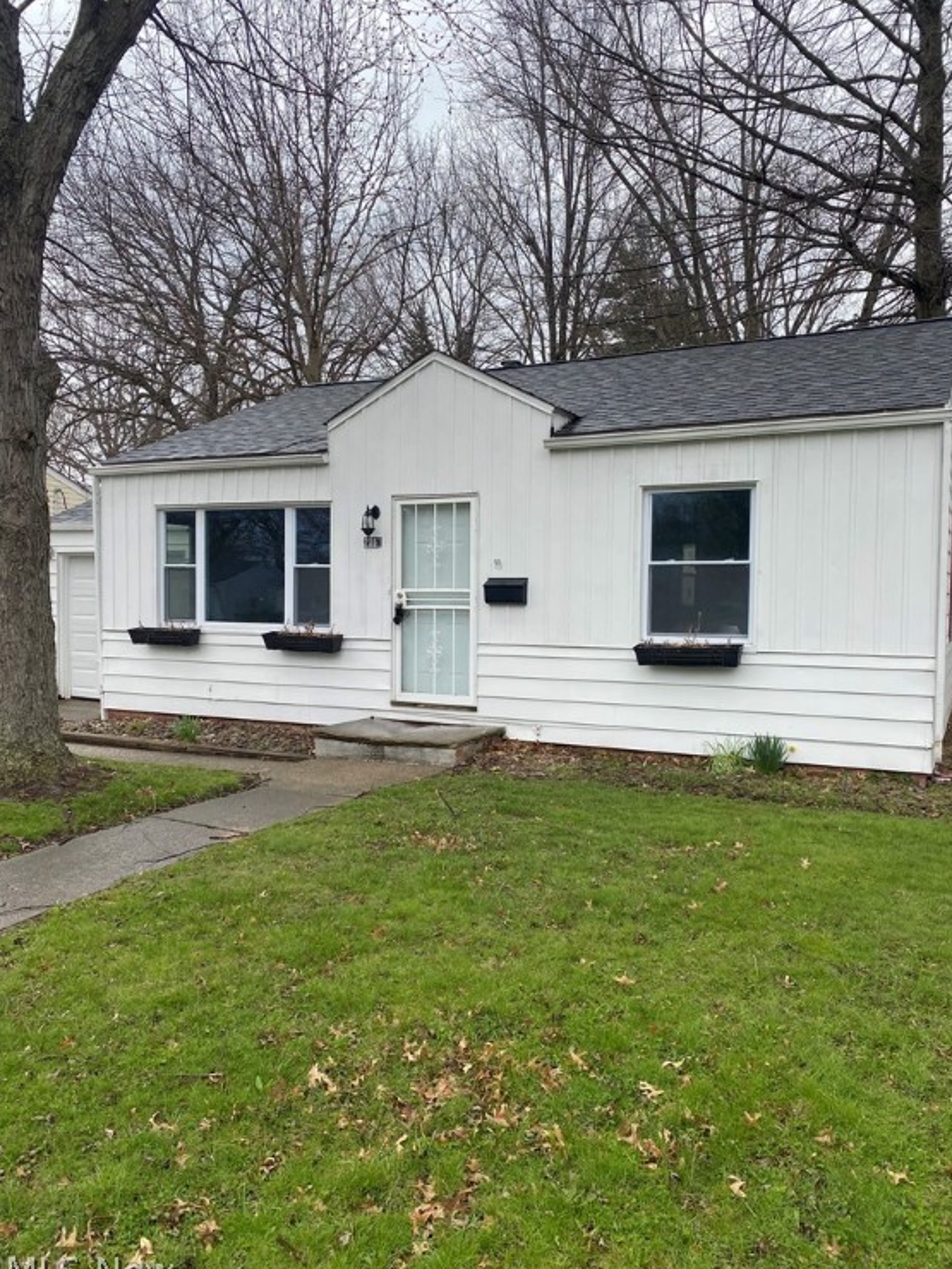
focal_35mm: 27
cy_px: 641
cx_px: 491
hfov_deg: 51.3
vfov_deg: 65.3
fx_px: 990
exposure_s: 1/678
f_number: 1.8
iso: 32
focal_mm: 4.25
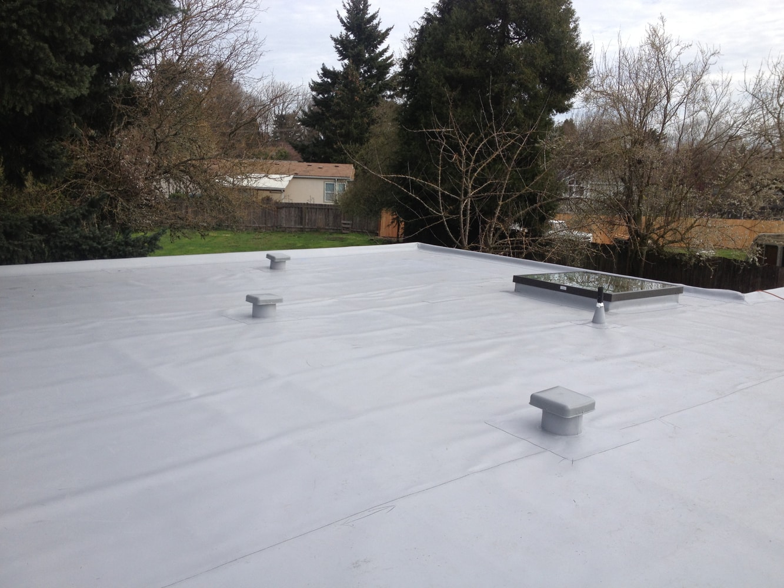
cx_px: 392
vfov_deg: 40.7
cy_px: 294
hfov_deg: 52.6
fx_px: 793
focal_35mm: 35
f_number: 2.4
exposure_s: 1/1255
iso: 50
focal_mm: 4.28
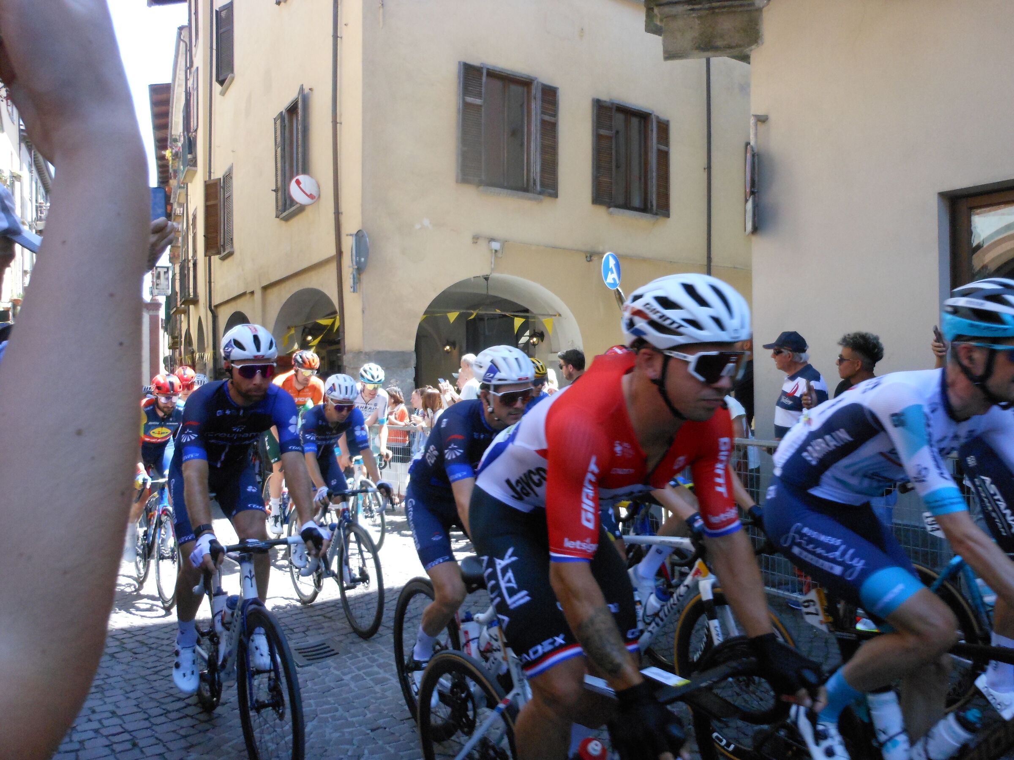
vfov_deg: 49.7
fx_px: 820
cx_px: 507
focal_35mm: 28
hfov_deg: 63.4
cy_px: 380
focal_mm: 5
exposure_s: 1/500
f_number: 3.7
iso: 400
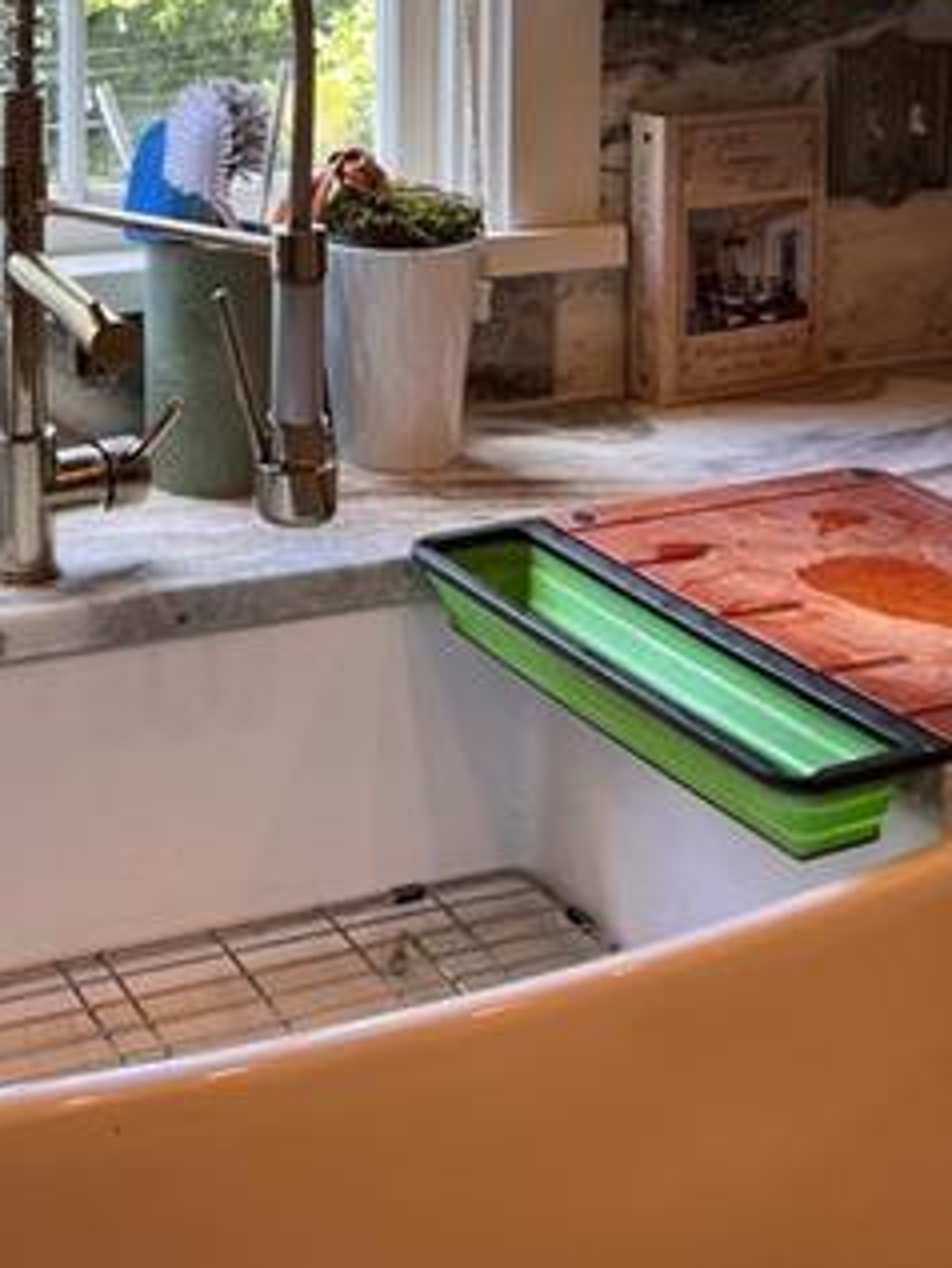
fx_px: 2309
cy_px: -48
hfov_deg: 23.0
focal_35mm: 63
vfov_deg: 28.5
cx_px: 184
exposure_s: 1/120
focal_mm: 5.7
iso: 40
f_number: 1.5
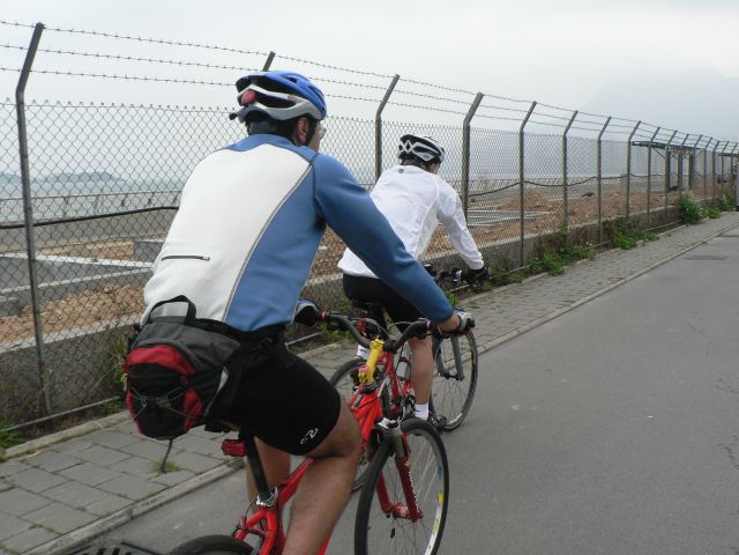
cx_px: 370
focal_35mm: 36
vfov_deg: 39.7
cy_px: 278
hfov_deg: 51.4
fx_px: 769
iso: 200
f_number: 4.5
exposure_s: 1/400
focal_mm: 6
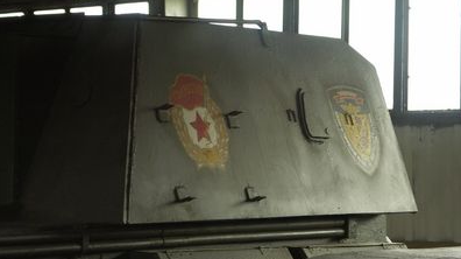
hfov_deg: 18.0
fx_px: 1453
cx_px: 230
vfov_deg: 10.2
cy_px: 125
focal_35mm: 119
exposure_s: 1/20
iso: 200
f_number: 3.2
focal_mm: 27.8
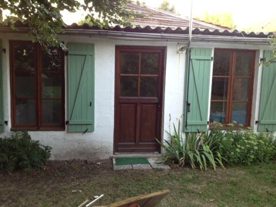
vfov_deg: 40.7
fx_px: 279
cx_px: 138
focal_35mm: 35
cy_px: 104
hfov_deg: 52.6
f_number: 2.4
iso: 100
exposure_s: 1/60
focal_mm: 4.28
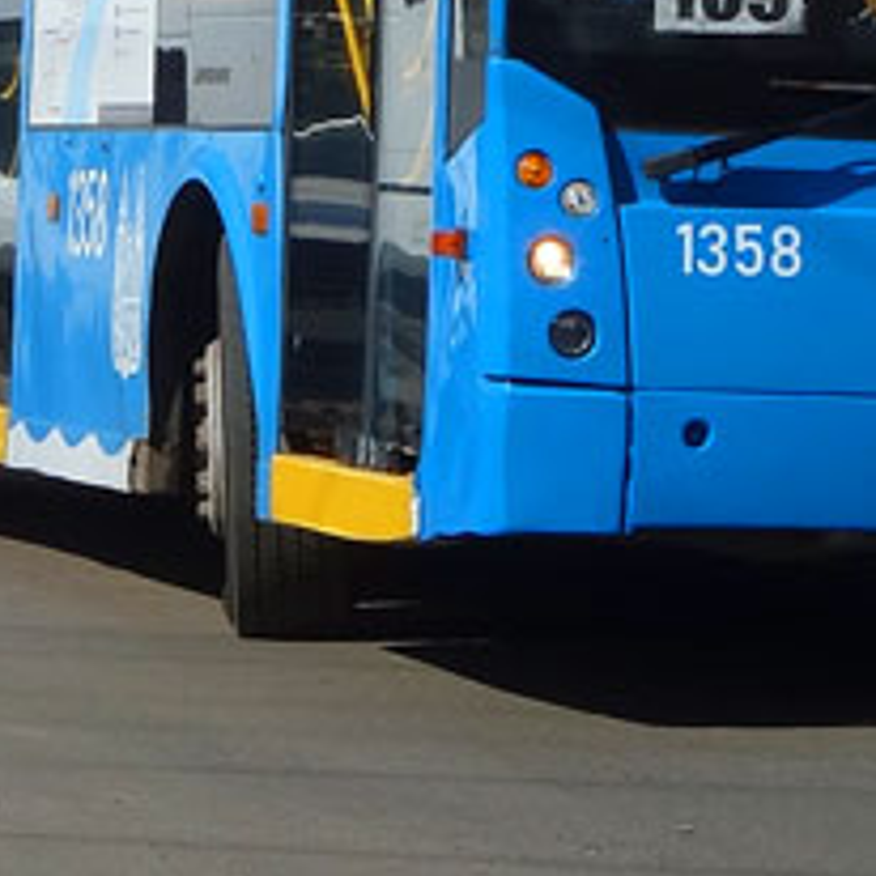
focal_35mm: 242
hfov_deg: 7.2
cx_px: 727
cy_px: -812
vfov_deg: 7.0
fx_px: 6929
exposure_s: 1/500
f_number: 8
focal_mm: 18.02
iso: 125
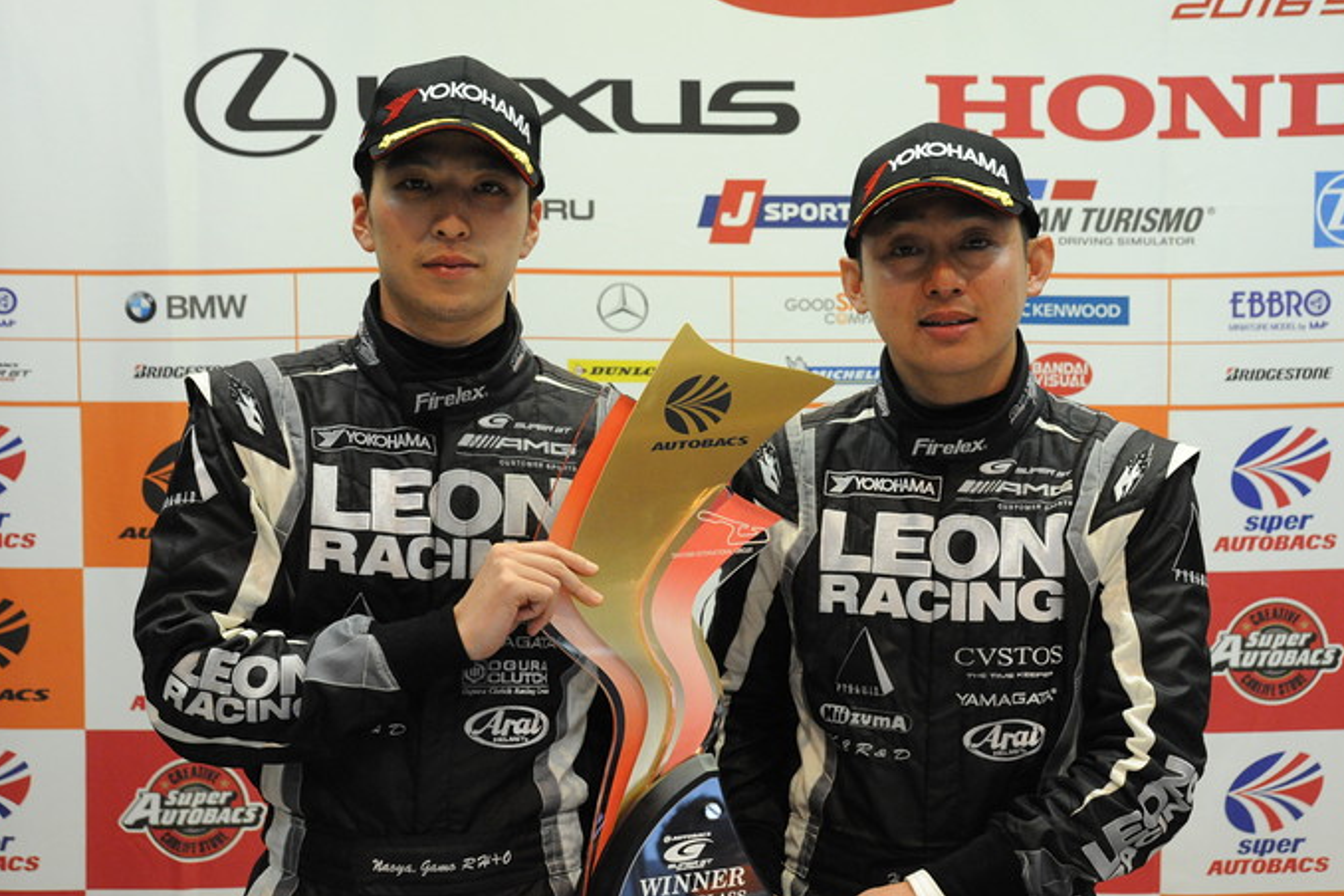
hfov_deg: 38.9
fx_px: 1904
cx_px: 660
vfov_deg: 26.5
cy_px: 438
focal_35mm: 51
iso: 6400
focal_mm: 48
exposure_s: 1/125
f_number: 5.6
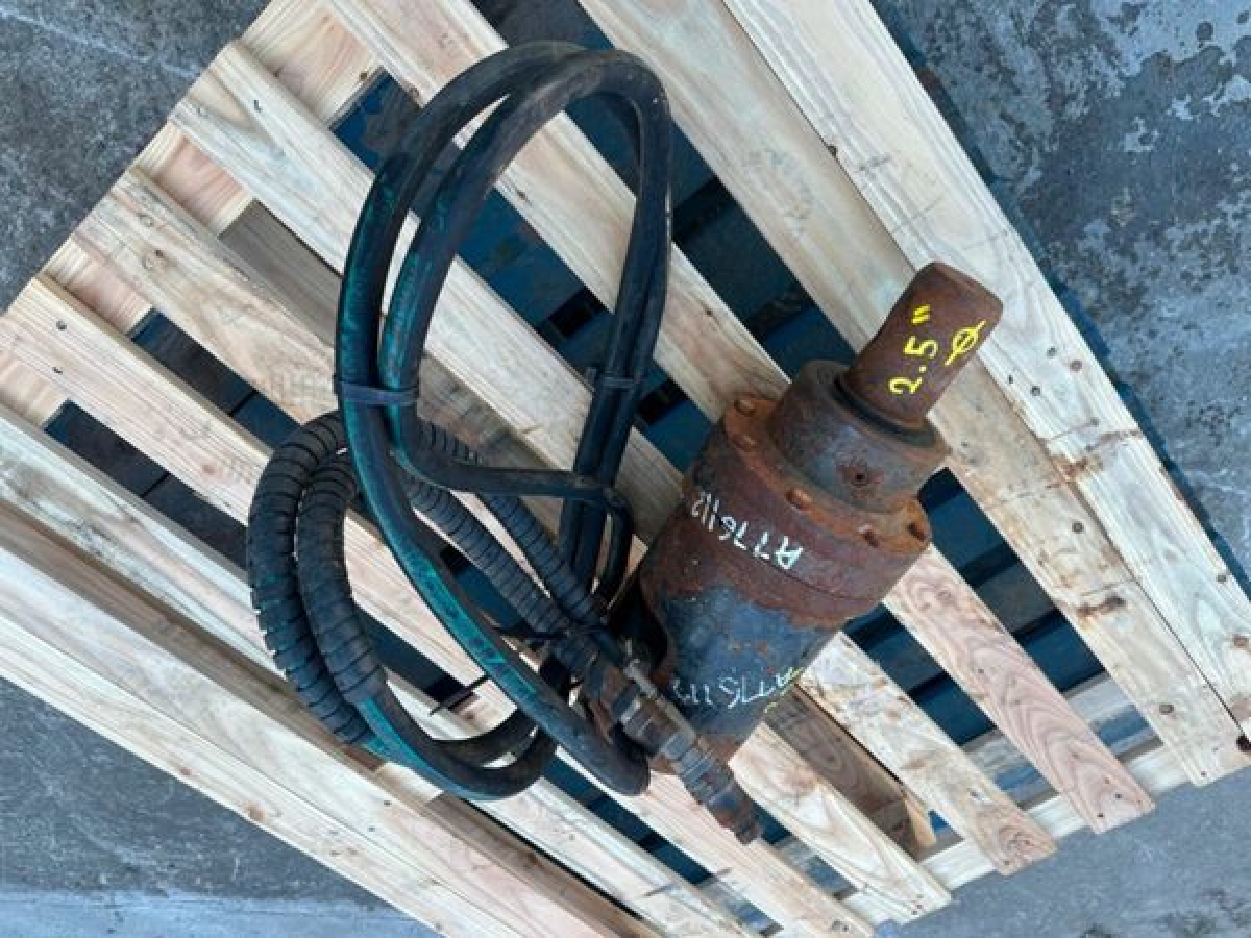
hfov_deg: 71.6
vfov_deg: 56.8
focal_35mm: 24
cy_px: 469
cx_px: 626
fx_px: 867
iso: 80
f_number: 1.78
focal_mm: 6.86
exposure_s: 1/424
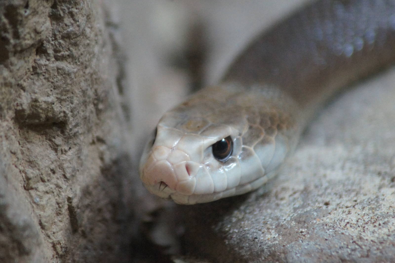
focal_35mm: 450
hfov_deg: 4.6
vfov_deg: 3.1
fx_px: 4935
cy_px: 132
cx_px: 198
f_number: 5.6
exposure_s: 1/500
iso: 3200
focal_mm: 300
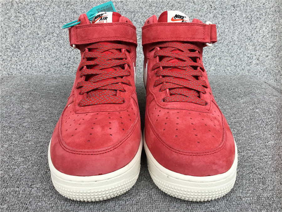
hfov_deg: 58.4
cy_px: 106
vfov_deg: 45.4
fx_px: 253
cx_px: 141
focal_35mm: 31
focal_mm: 3.3
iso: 32
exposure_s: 1/100
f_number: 2.4
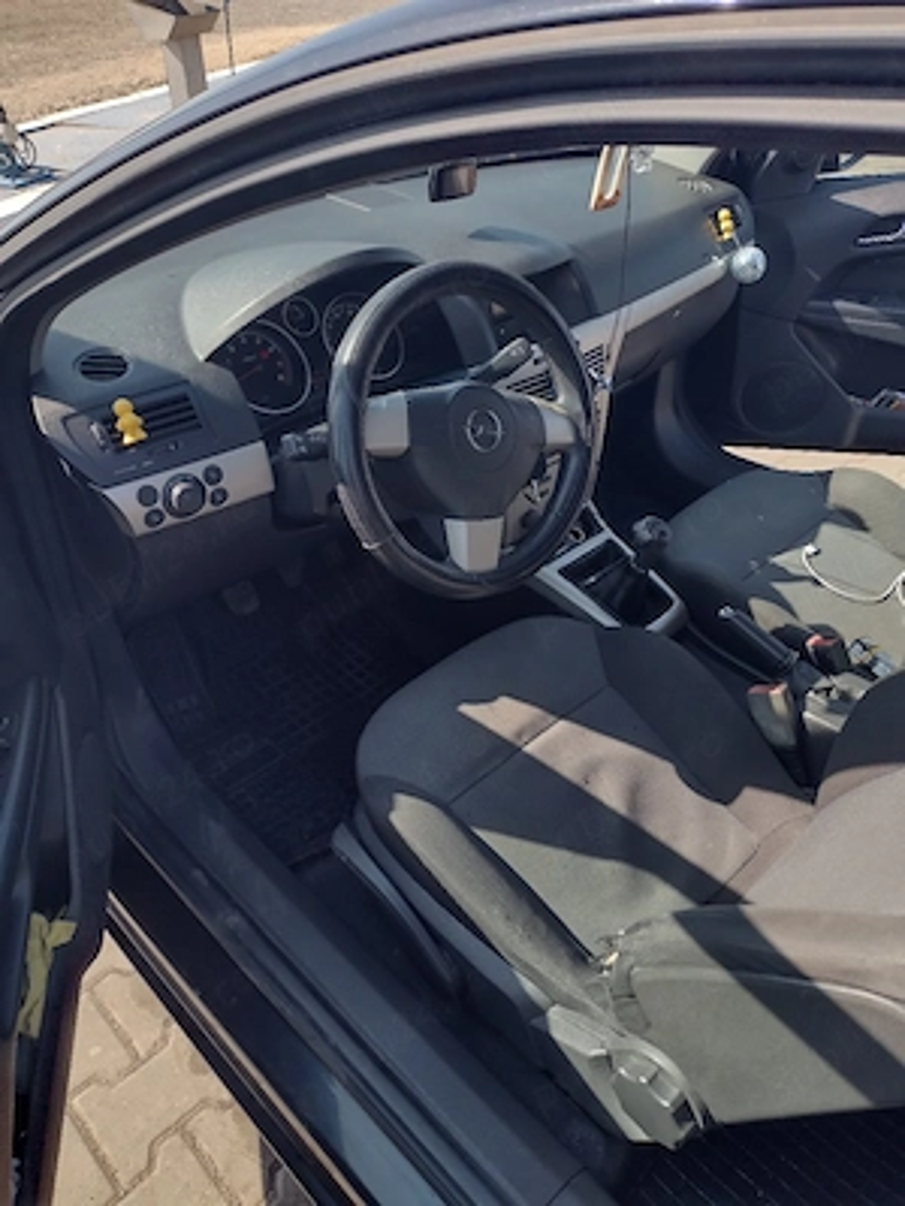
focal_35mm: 27
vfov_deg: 65.3
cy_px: 603
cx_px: 452
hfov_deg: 51.4
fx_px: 941
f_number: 1.7
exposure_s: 1/625
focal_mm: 4.71
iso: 100
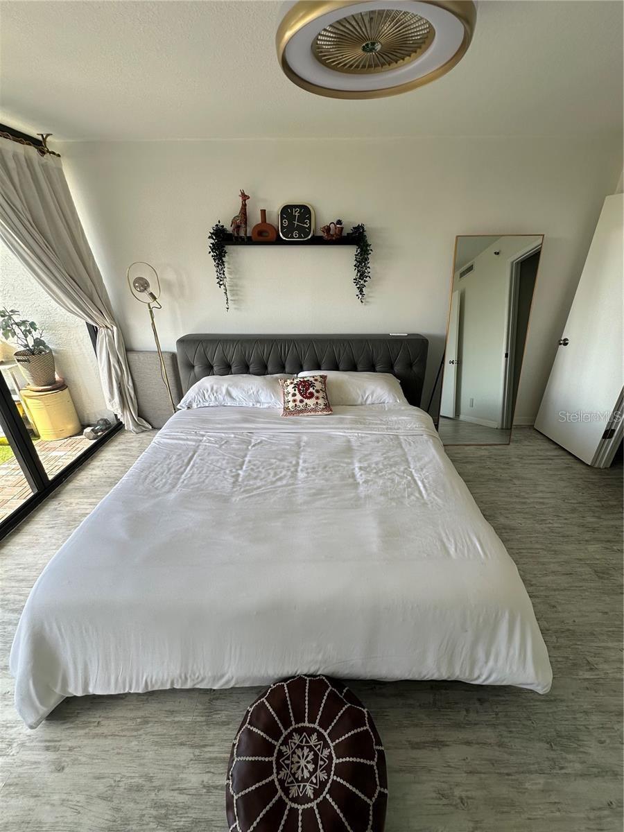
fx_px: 336
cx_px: 312
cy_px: 416
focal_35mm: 14
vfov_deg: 102.1
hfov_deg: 85.7
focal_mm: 2.22
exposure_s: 1/209
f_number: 2.2
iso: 40
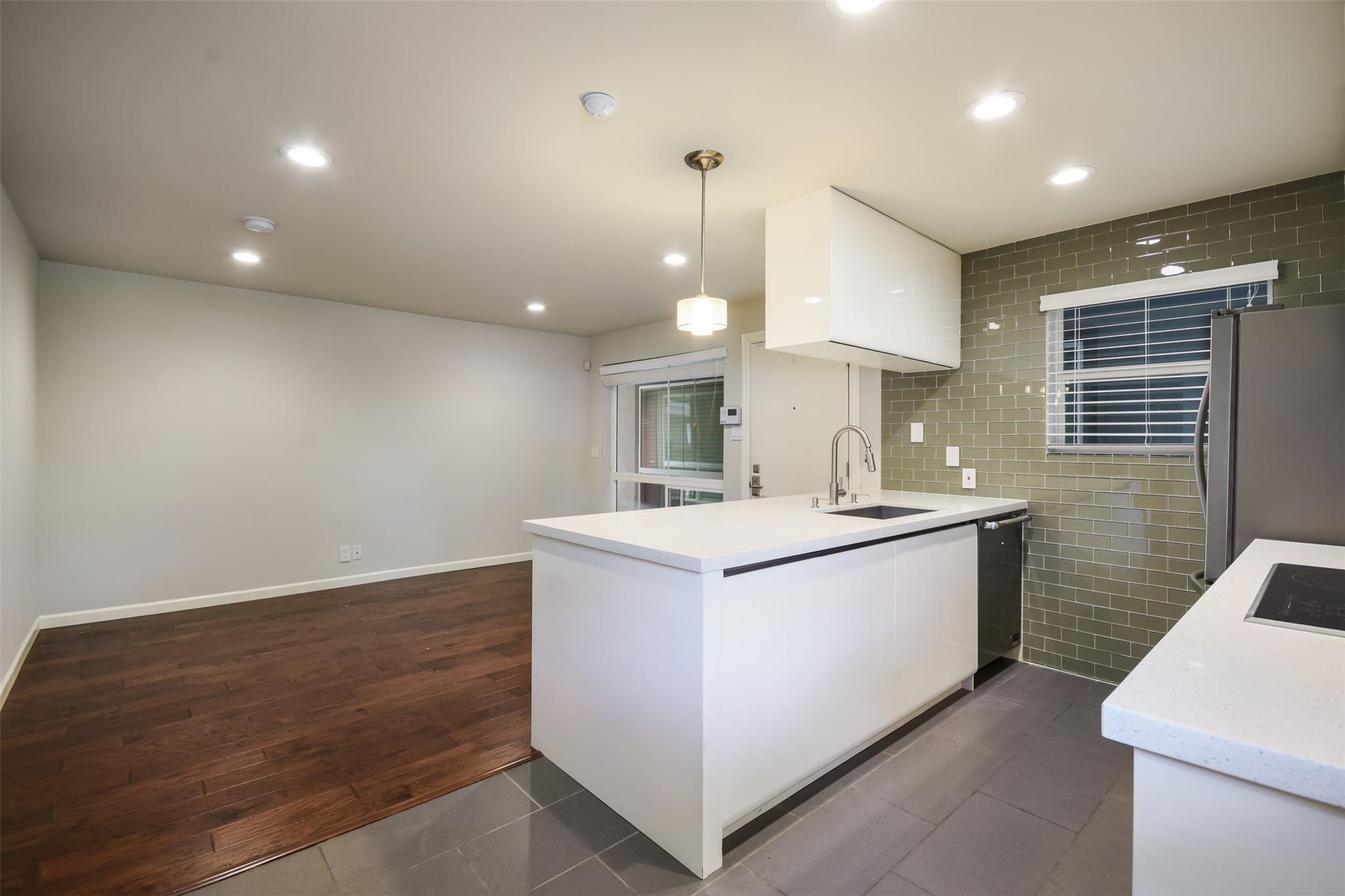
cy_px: 448
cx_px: 672
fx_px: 560
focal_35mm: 15
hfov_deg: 100.4
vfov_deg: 77.3
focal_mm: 10
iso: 200
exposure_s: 1/5
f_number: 8
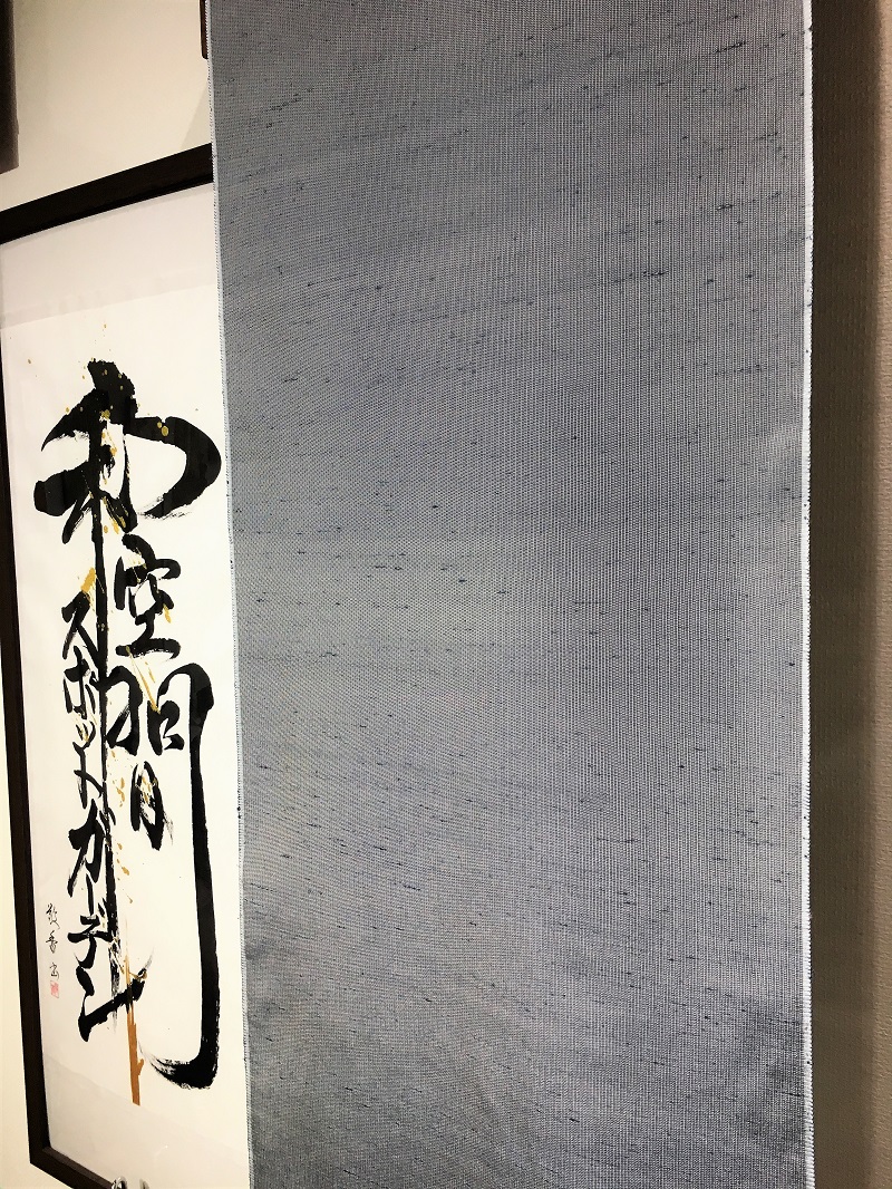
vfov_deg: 61.6
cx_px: 446
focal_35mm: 29
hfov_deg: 48.2
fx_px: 996
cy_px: 594
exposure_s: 1/30
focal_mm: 4.15
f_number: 2.2
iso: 25
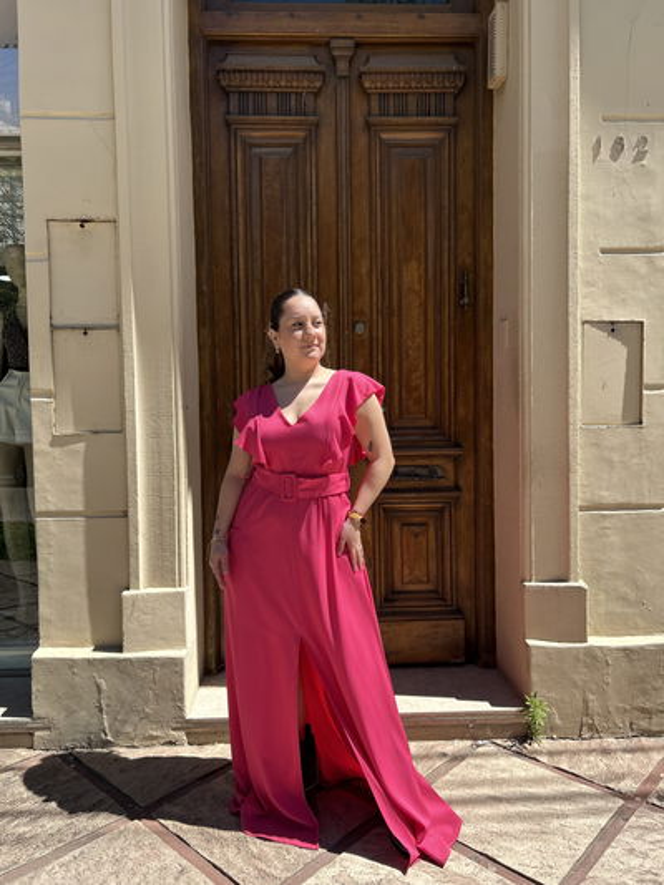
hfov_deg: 53.1
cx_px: 332
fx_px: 665
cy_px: 442
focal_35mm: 26
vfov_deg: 67.3
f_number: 1.5
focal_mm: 5.7
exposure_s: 1/1669
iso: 50
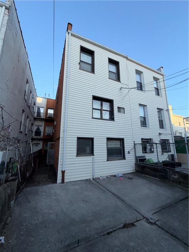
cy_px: 126
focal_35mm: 14
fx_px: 102
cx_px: 94
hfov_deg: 85.7
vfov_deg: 102.1
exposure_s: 1/502
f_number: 2.2
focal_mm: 2.22
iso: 25
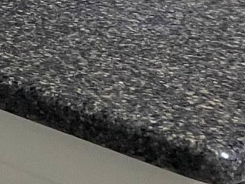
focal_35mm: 198
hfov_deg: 8.6
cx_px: -452
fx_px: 1403
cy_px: -331
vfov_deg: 6.9
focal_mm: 4.2
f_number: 1.6
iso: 100
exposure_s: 1/60
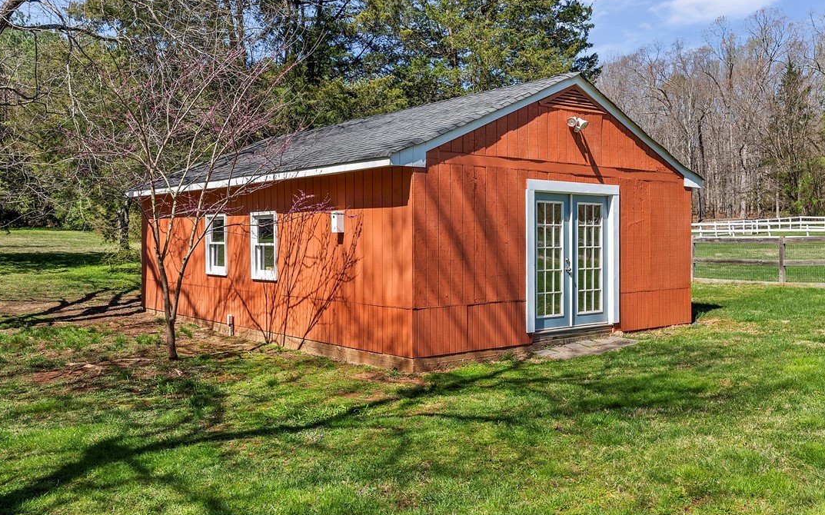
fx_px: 742
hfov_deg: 58.2
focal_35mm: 33
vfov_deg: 38.3
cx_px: 411
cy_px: 258
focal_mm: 32
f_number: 8
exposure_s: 1/250
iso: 800
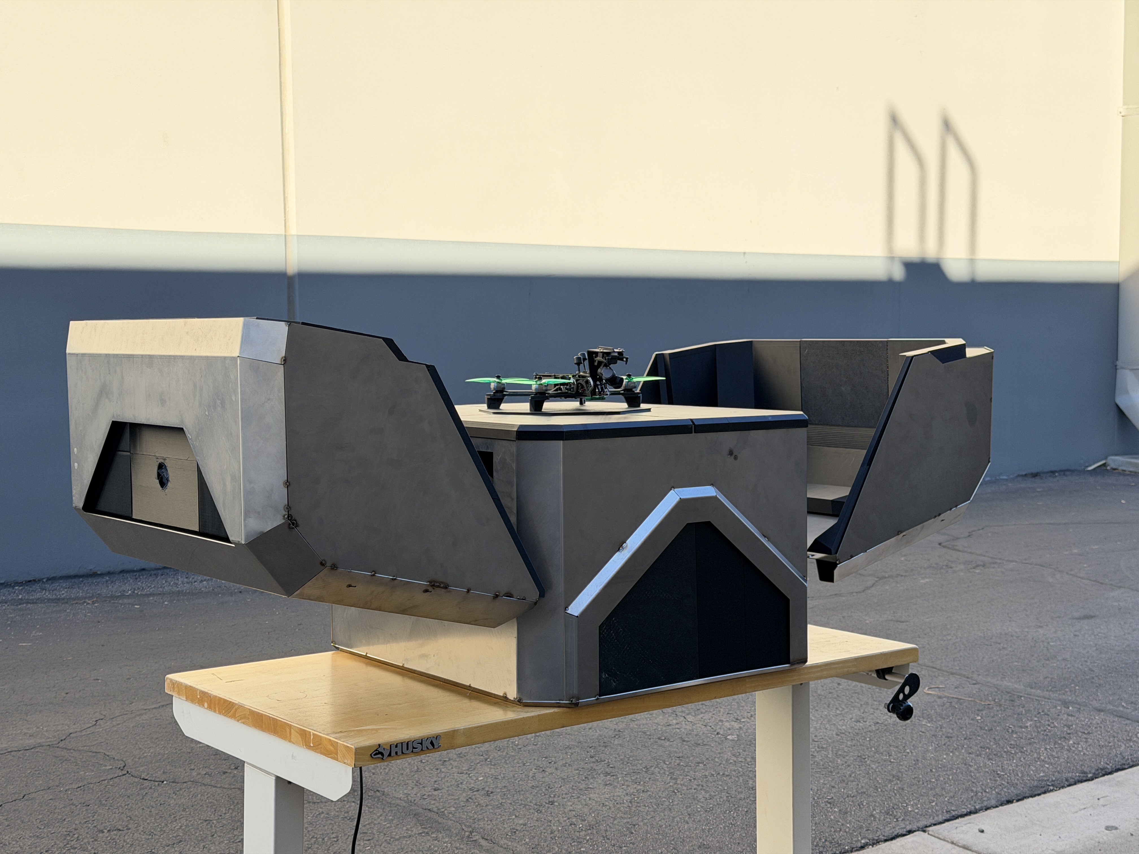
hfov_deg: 39.7
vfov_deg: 30.3
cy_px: 427
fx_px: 1579
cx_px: 570
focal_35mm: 48
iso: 100
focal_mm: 6.76
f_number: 1.78
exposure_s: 1/906
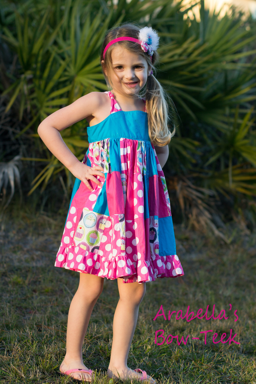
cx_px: 128
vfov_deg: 27.0
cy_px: 192
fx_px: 800
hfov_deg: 18.2
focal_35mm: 75
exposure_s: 1/320
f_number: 2.5
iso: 360
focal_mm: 50
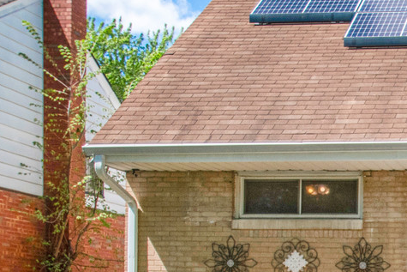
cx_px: 489
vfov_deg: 17.7
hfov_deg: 24.4
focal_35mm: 75
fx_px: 848
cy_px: 283
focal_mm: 15
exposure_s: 1/1250
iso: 400
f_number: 8
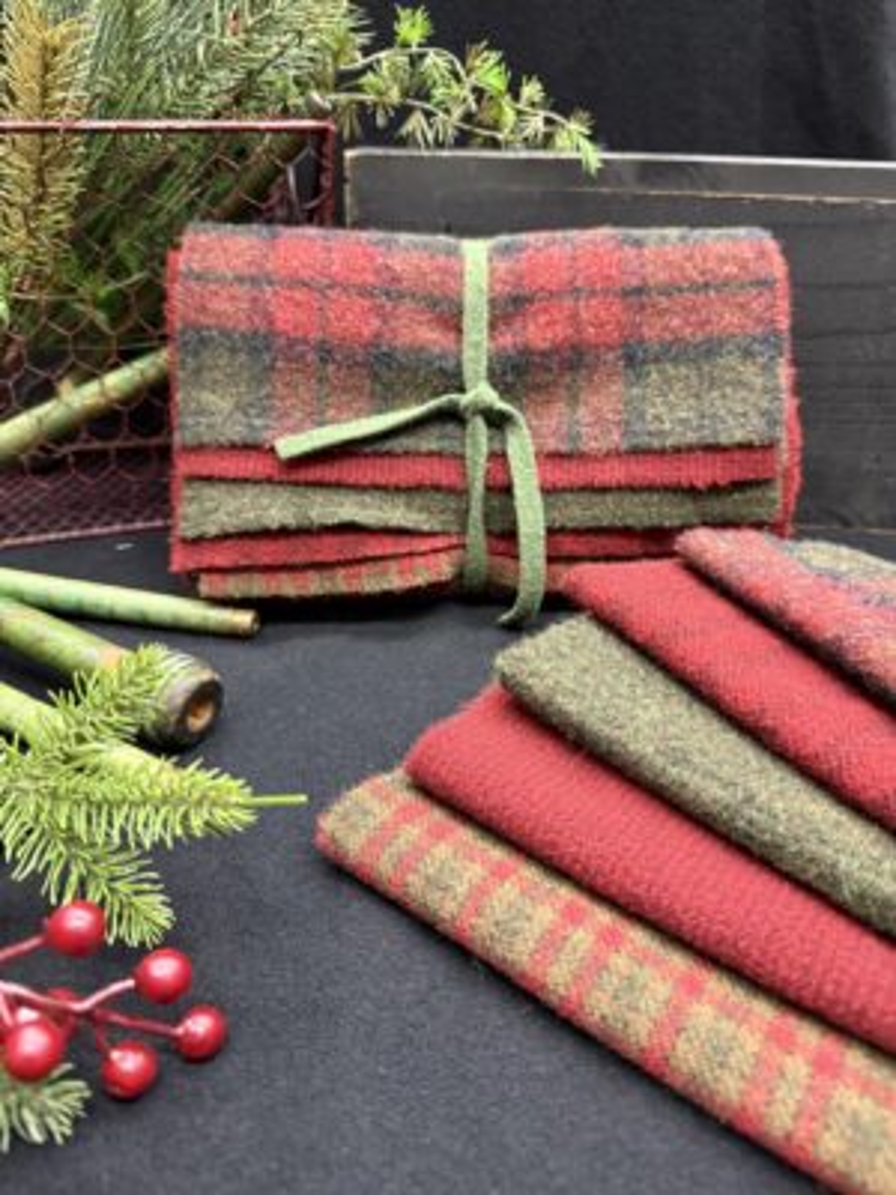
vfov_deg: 71.6
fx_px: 828
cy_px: 598
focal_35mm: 24
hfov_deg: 56.8
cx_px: 448
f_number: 1.78
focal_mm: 6.76
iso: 800
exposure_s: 1/60
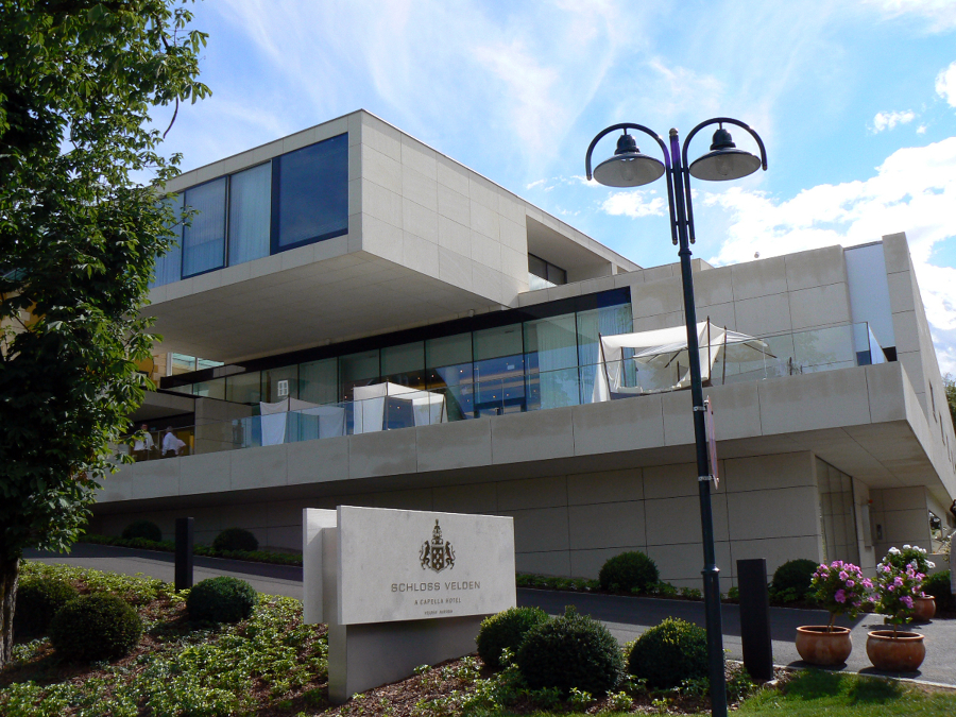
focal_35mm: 36
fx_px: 994
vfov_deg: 39.7
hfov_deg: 51.4
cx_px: 478
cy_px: 358
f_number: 6.3
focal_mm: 6
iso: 80
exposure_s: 1/500
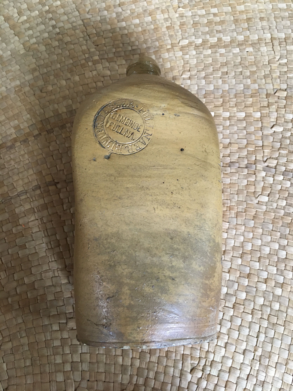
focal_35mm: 29
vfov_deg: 61.7
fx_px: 327
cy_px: 196
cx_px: 146
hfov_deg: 48.2
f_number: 2.2
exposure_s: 1/33
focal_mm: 4.15
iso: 200
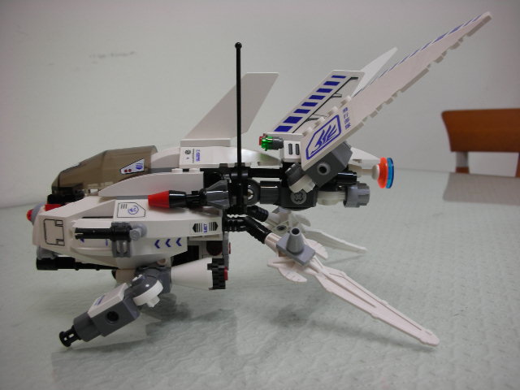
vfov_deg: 40.7
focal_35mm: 35
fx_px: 526
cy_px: 195
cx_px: 260
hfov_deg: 52.6
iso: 50
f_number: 3
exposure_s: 1/6.1
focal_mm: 5.8
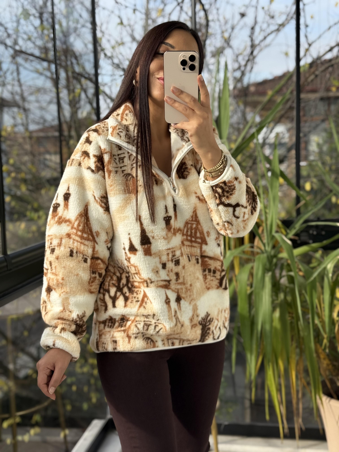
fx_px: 627
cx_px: 170
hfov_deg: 30.3
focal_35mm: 48
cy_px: 226
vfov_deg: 39.7
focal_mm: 6.76
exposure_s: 1/885
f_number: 1.78
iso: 80
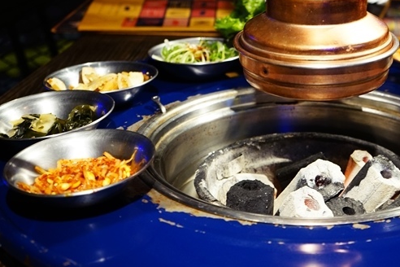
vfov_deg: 20.8
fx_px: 722
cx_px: 311
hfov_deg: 30.3
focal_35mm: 65
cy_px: 82
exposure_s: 1/60
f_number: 4
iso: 1000
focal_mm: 40
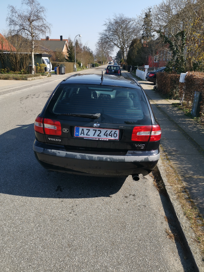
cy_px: 136
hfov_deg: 51.4
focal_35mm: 27
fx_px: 212
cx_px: 102
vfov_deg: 65.3
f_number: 1.8
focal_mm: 5.58
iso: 50
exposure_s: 1/1274
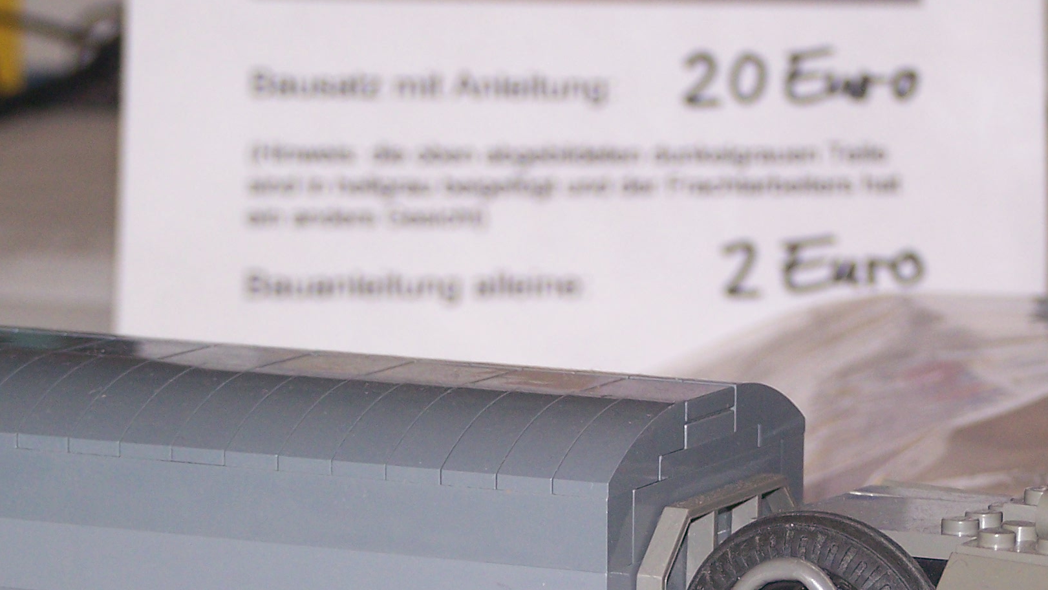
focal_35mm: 200
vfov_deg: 6.1
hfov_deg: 10.8
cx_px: 594
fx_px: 5558
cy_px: 589
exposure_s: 1/100
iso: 80
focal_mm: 17.5
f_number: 3.2
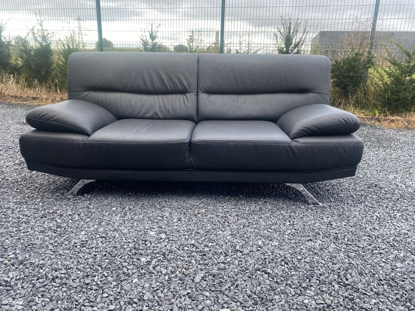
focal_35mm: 26
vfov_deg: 53.1
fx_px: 312
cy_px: 156
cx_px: 208
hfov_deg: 67.3
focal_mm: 4.25
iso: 125
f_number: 1.8
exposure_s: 1/116
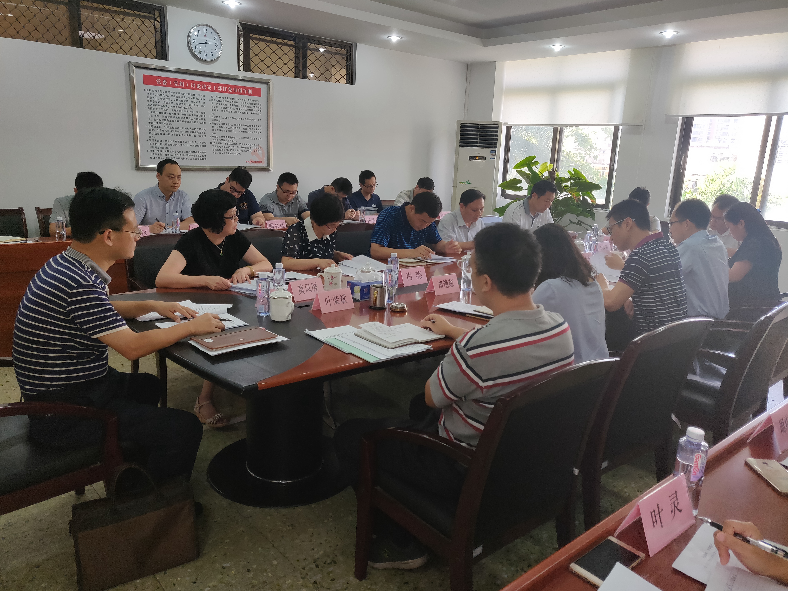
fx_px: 569
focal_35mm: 25
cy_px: 296
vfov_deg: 54.9
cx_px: 394
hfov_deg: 69.4
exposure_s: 1/50
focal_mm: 4.25
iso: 160
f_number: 1.7
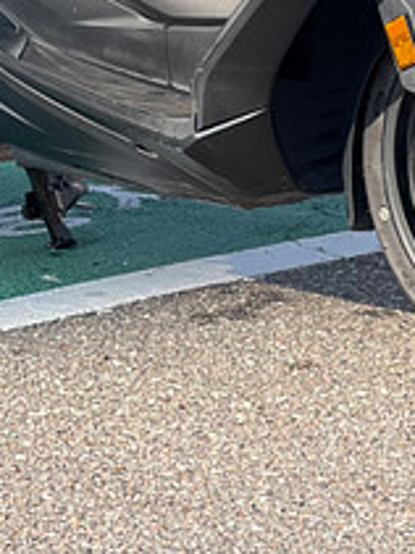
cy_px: -428
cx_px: 114
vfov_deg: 8.4
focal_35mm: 228
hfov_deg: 6.5
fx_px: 3648
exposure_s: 1/415
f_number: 2.2
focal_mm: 7.5
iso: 32
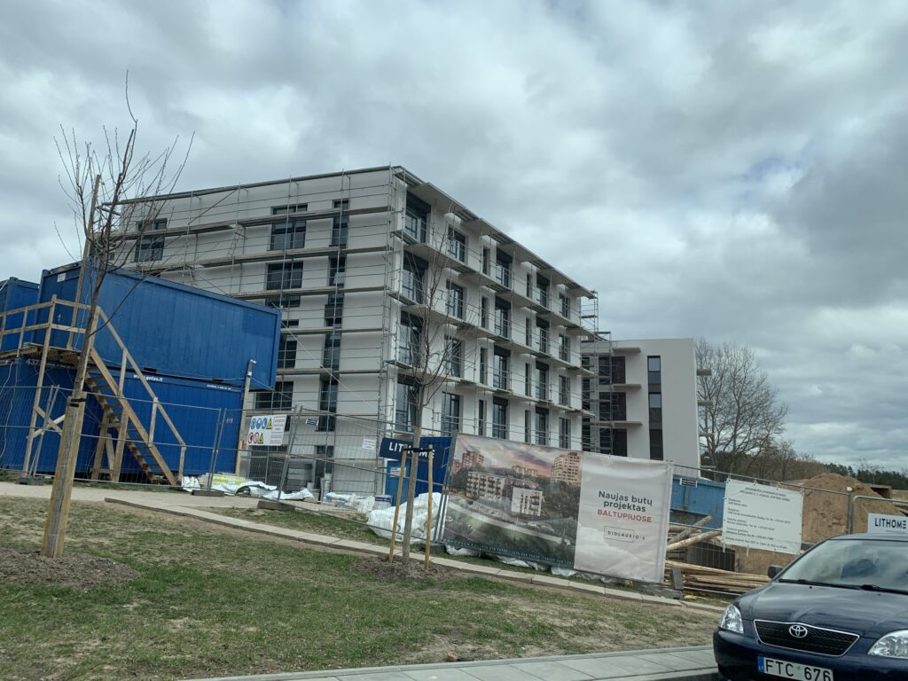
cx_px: 454
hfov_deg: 67.3
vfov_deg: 53.1
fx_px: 682
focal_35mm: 26
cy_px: 340
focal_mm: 4.25
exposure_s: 1/2160
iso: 25
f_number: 1.8
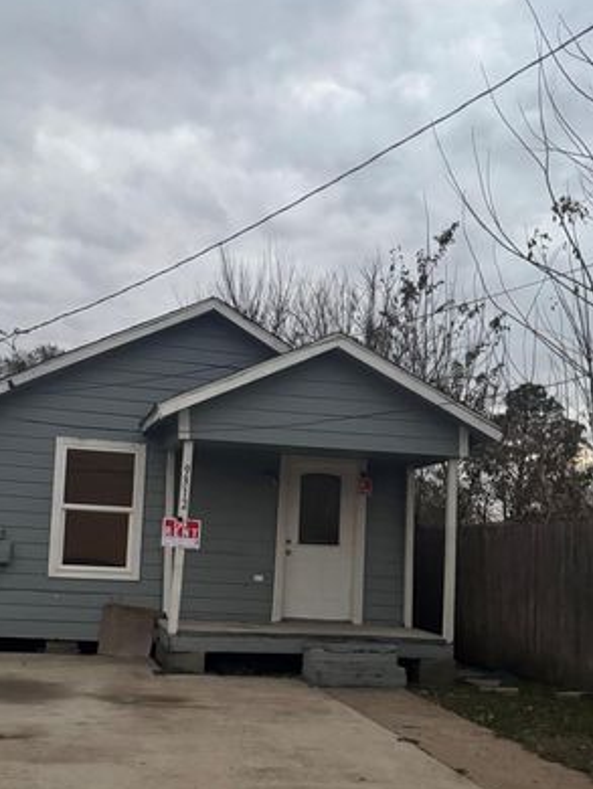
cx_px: 263
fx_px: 935
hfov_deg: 35.1
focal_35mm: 41
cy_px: 519
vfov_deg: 45.1
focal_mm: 6.76
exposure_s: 1/60
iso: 640
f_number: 1.78
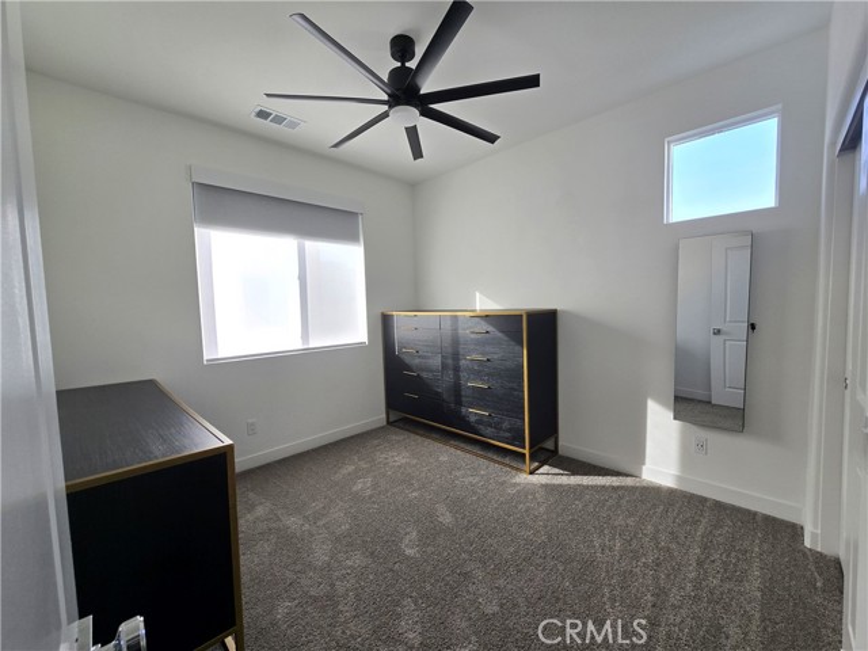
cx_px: 434
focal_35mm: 13
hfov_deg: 106.2
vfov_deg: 89.9
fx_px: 326
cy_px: 326
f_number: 2.2
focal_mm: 2.2
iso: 64
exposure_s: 1/120
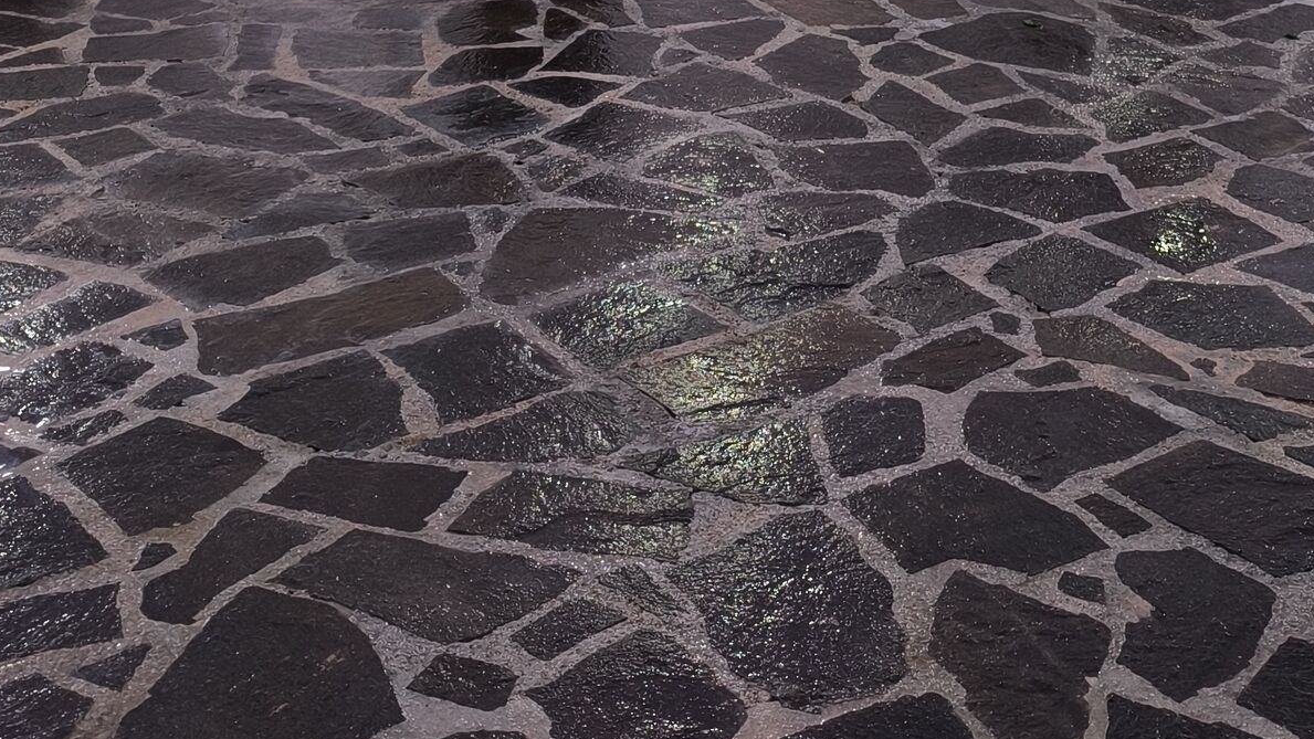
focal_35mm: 59
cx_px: 851
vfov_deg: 17.6
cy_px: -465
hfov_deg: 35.2
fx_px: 2056
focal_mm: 6.14
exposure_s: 1/33.3
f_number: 1.65
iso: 1000
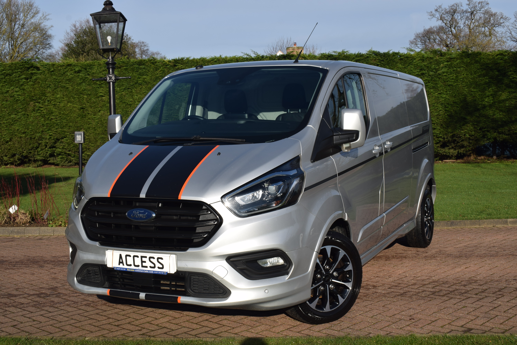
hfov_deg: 41.1
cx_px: 258
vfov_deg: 28.1
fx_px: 690
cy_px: 172
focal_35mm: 48
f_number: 13
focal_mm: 32
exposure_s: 1/200
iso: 100
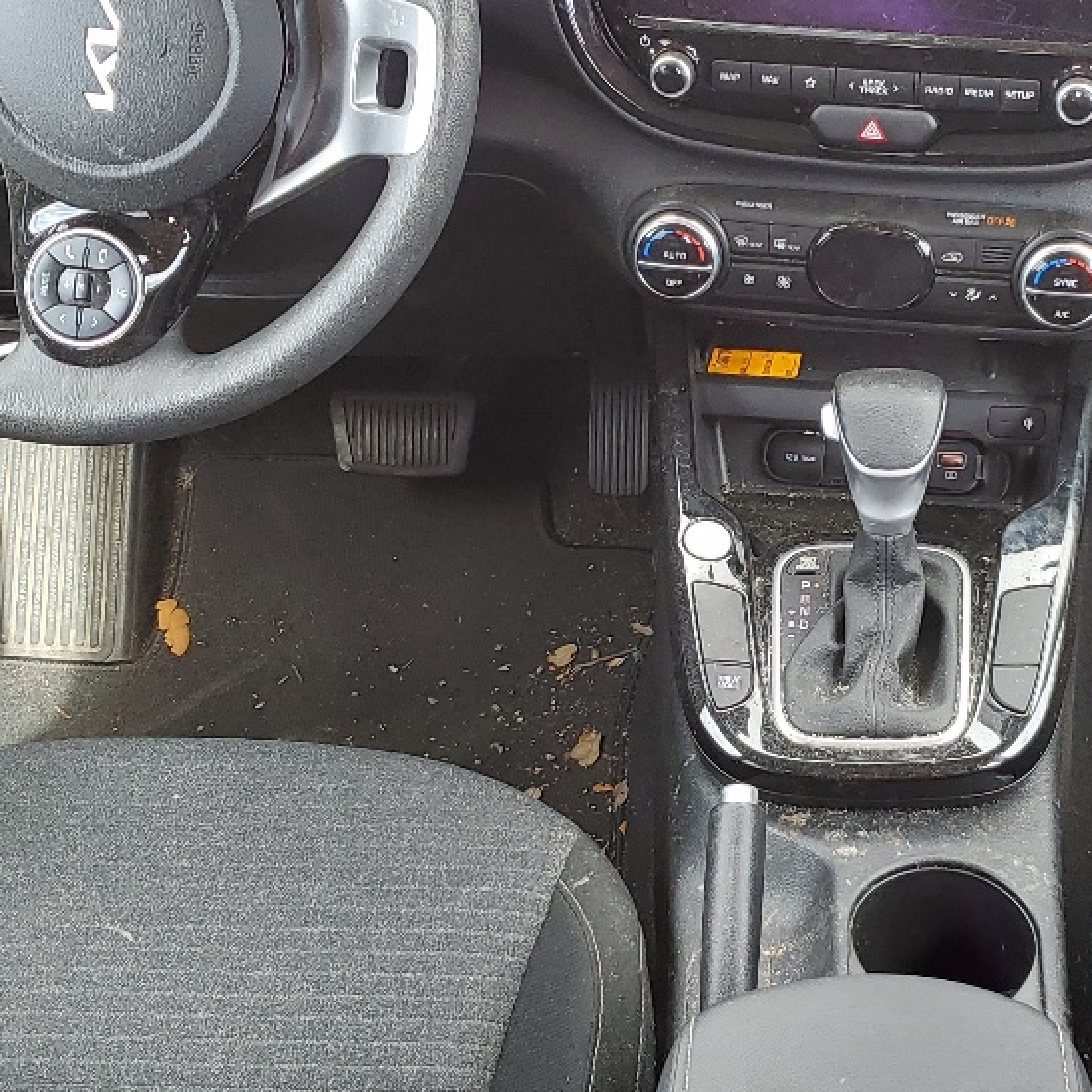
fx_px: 2391
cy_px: 656
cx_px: 792
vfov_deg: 25.7
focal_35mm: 67
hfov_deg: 25.5
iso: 50
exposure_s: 1/120
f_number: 1.5
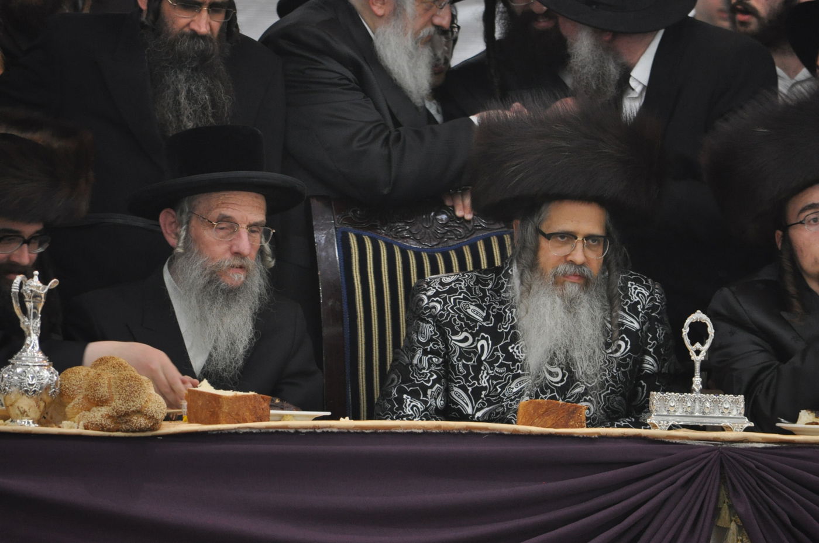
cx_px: 410
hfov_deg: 5.3
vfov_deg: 3.5
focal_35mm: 390
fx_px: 8859
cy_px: 272
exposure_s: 1/60
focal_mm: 260
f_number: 5.6
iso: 1250
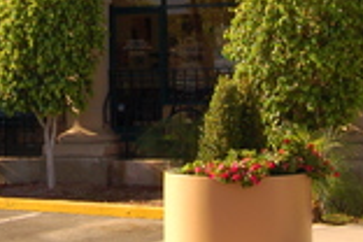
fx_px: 1442
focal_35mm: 143
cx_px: 27
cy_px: -55
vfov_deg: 9.5
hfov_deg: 14.2
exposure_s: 1/200
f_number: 8
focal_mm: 24
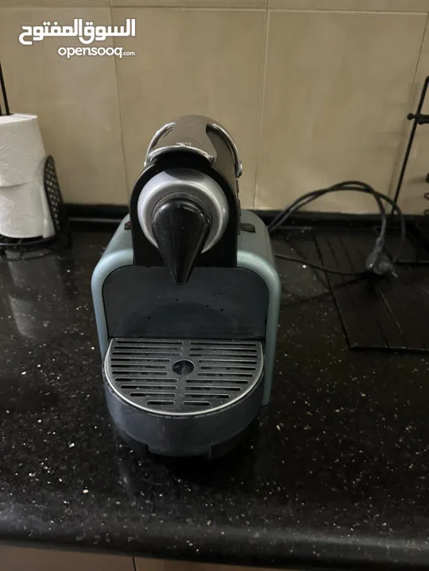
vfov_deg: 71.6
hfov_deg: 56.8
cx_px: 214
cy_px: 286
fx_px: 397
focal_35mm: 24
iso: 1250
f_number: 1.78
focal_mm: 6.86
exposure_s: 1/25
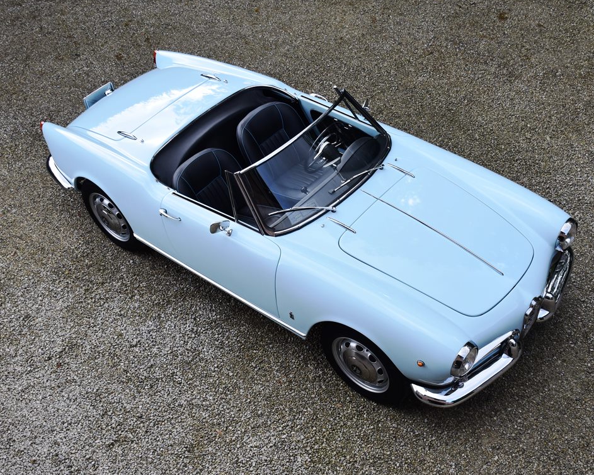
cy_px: 237
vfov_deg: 37.7
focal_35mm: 40
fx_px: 696
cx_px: 312
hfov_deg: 46.2
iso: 320
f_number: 5.6
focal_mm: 23
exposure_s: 1/250
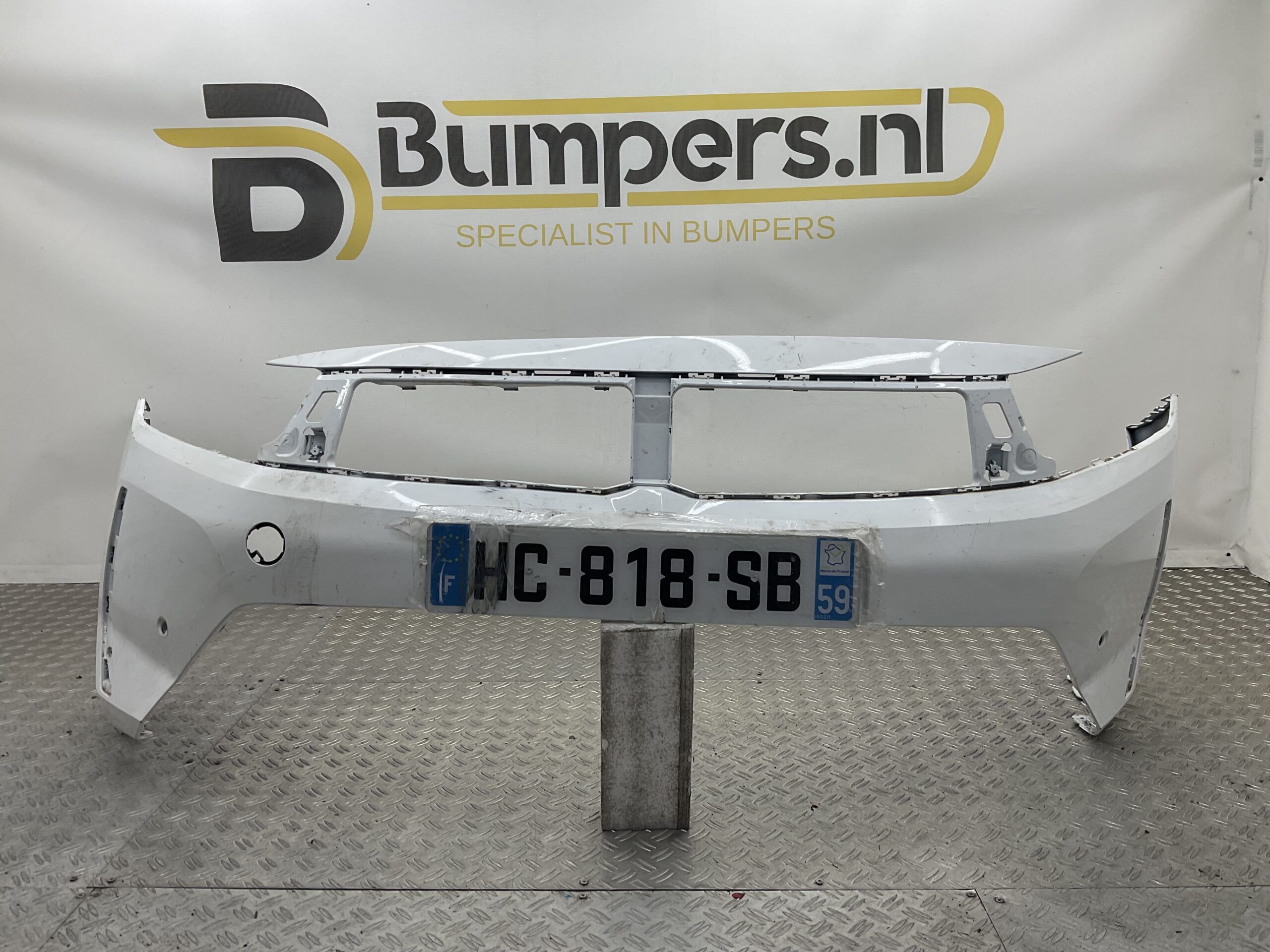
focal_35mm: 29
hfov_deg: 61.7
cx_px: 635
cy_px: 476
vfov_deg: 48.2
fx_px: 1064
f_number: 1.8
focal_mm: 3
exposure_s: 1/120
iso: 20
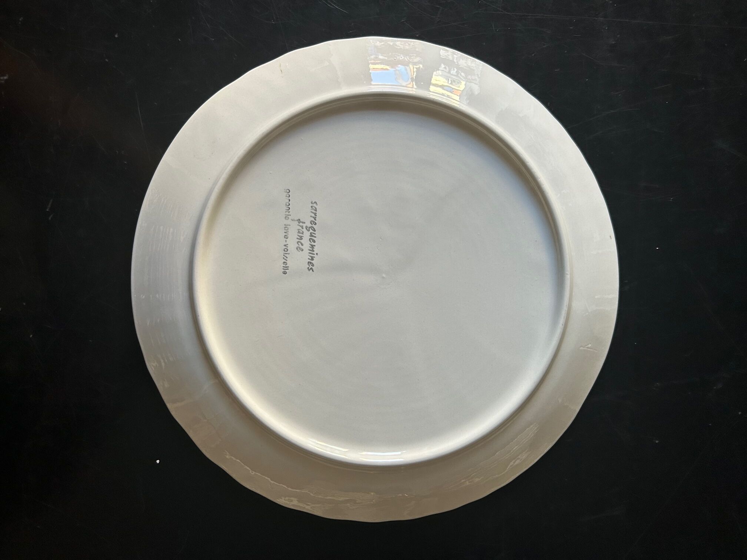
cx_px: 374
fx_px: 561
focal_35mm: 26
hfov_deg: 67.3
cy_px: 280
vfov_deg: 53.1
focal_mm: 5.7
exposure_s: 1/86
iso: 125
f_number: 1.5
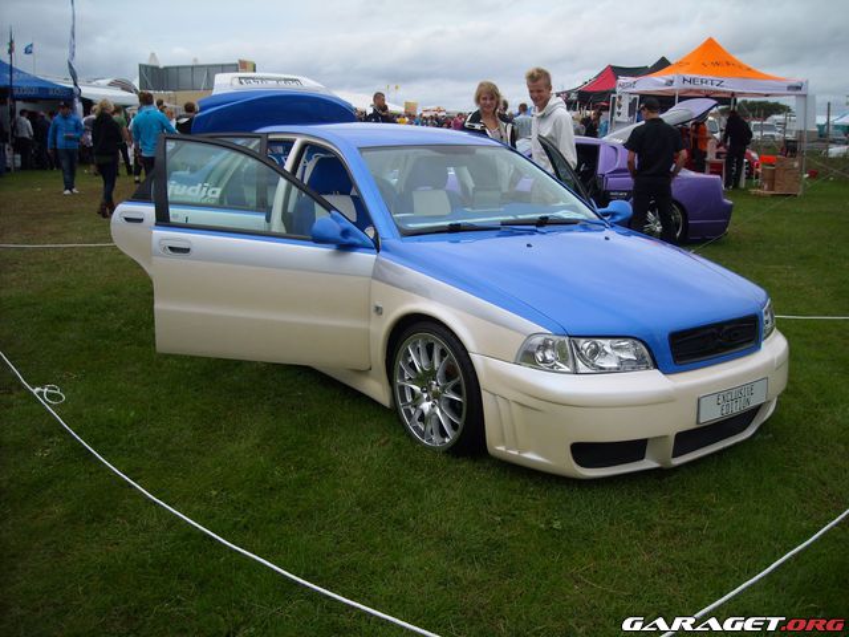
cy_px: 318
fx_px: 858
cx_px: 424
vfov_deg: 40.7
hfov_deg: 52.6
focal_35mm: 35
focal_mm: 5.7
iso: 64
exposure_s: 1/250
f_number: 5.6
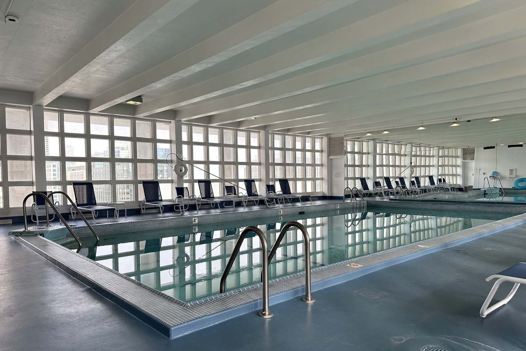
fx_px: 365
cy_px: 193
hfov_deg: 71.5
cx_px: 263
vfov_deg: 51.2
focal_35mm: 25
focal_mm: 6.86
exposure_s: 1/199
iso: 80
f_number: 1.78
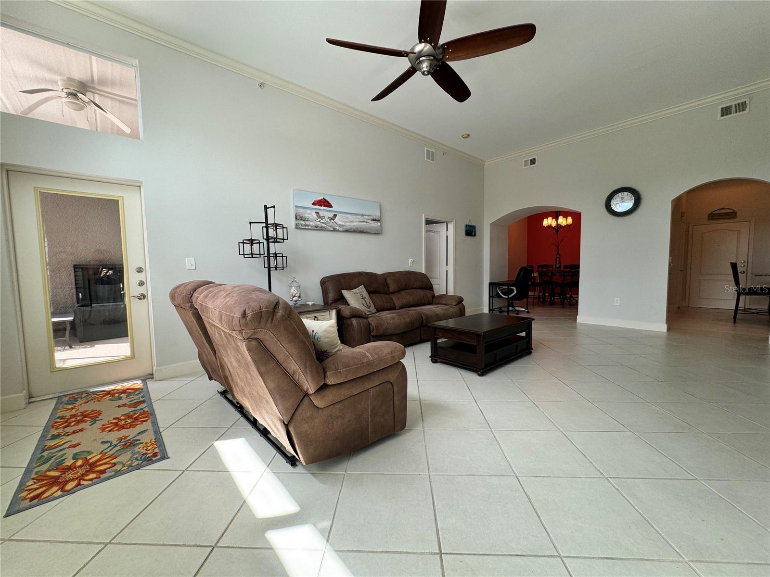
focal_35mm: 14
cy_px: 288
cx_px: 385
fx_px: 311
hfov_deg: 102.1
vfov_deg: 85.7
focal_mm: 2.22
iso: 80
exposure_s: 1/120
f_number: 2.2
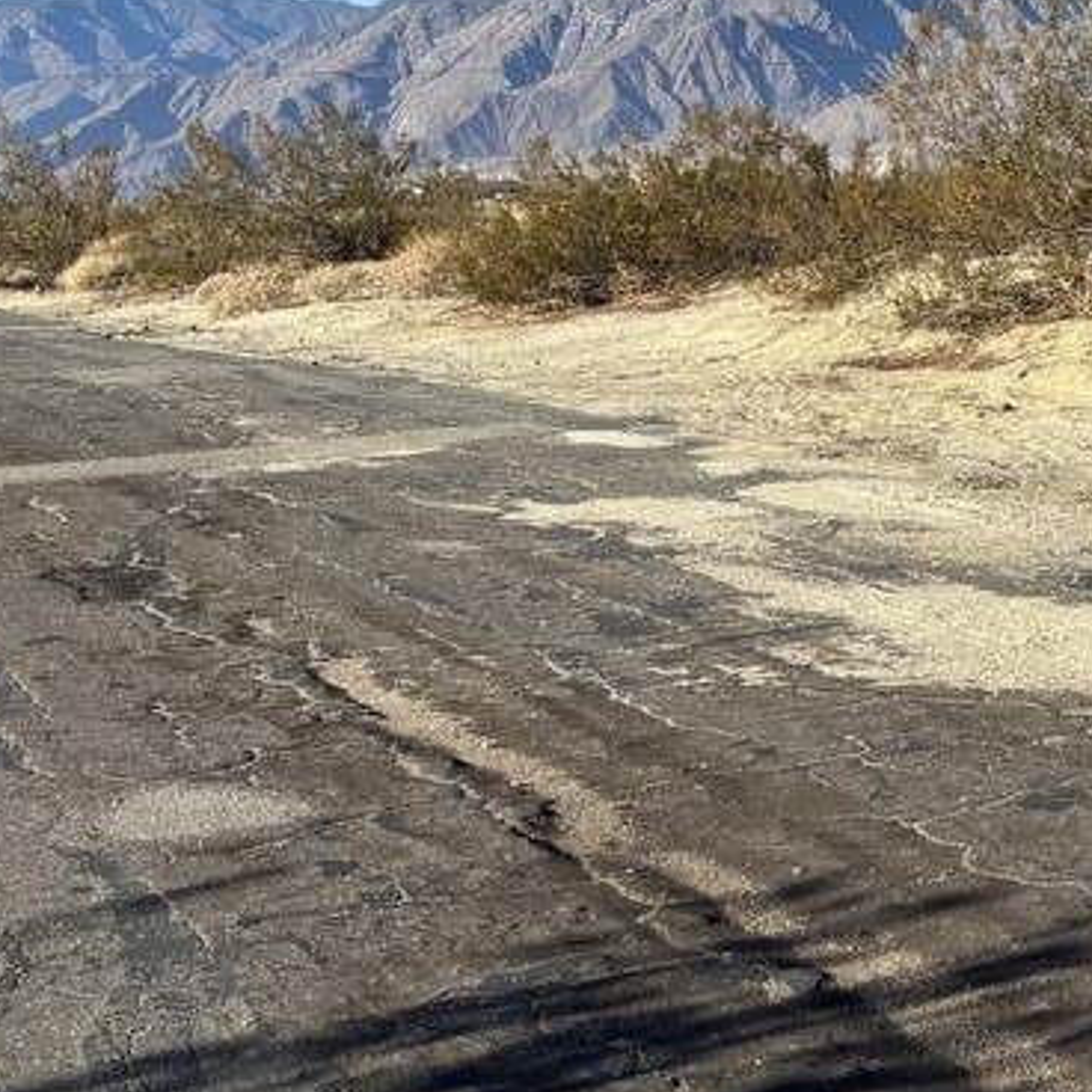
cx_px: 1264
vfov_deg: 21.6
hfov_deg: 20.4
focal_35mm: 80
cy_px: 389
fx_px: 2855
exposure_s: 1/3106
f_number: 1.6
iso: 50
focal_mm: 5.96
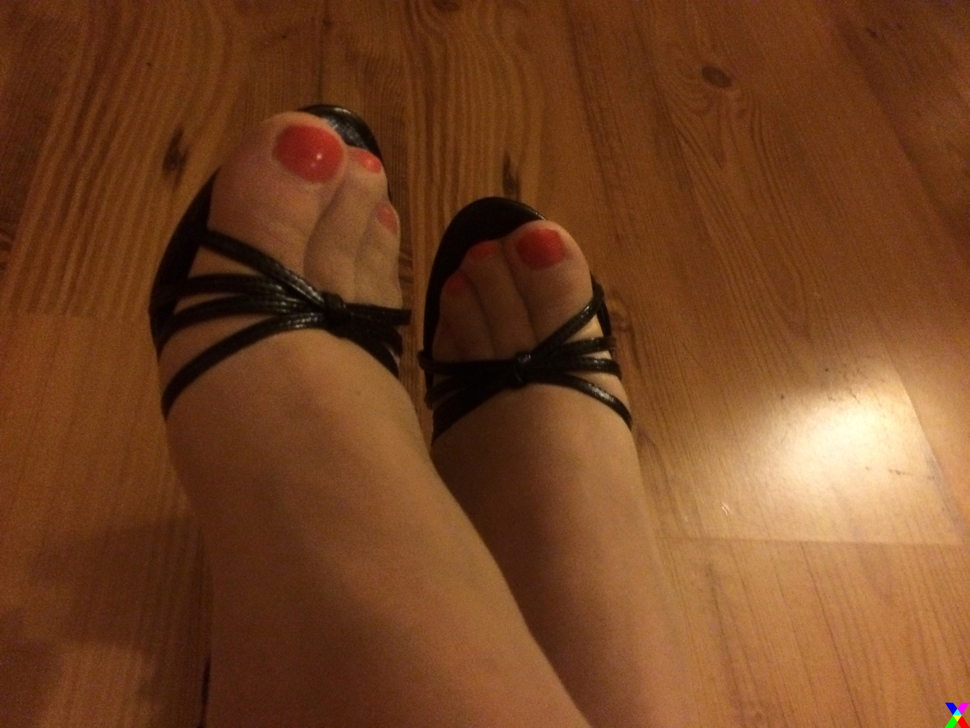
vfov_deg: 48.2
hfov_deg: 61.7
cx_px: 485
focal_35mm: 29
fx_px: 813
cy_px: 364
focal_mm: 4.15
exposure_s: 1/17
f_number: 2.2
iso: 500
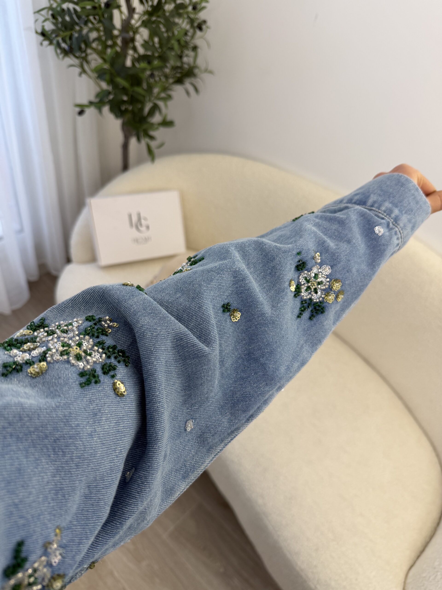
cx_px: 221
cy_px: 295
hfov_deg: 56.8
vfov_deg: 71.6
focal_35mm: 24
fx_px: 409
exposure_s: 1/100
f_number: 1.78
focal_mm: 6.76
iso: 100
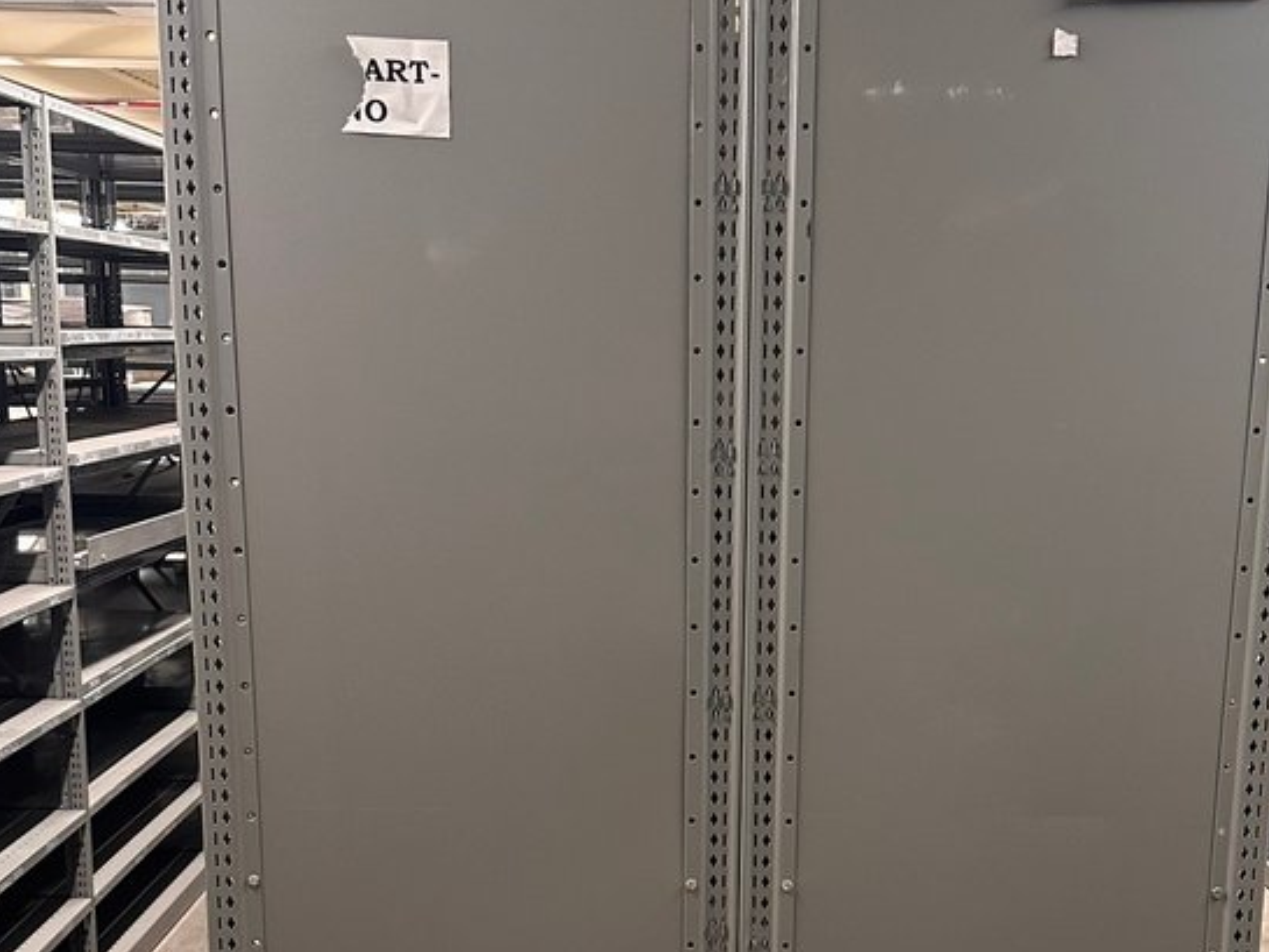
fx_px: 1833
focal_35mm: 50
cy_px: 753
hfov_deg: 38.0
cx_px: 753
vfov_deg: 28.5
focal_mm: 6.86
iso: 250
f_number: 1.78
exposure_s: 1/67
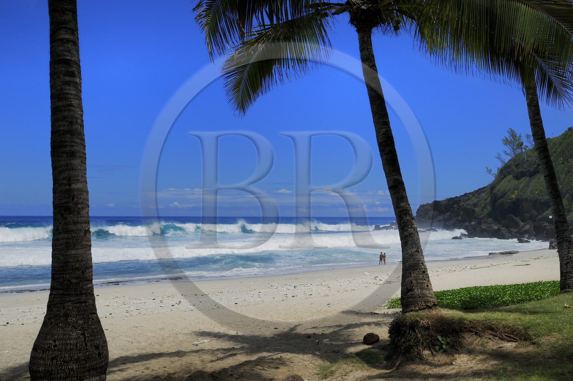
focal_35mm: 29
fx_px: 461
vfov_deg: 44.9
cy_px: 190
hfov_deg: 63.7
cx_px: 286
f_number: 20
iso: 200
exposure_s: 1/200
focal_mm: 29
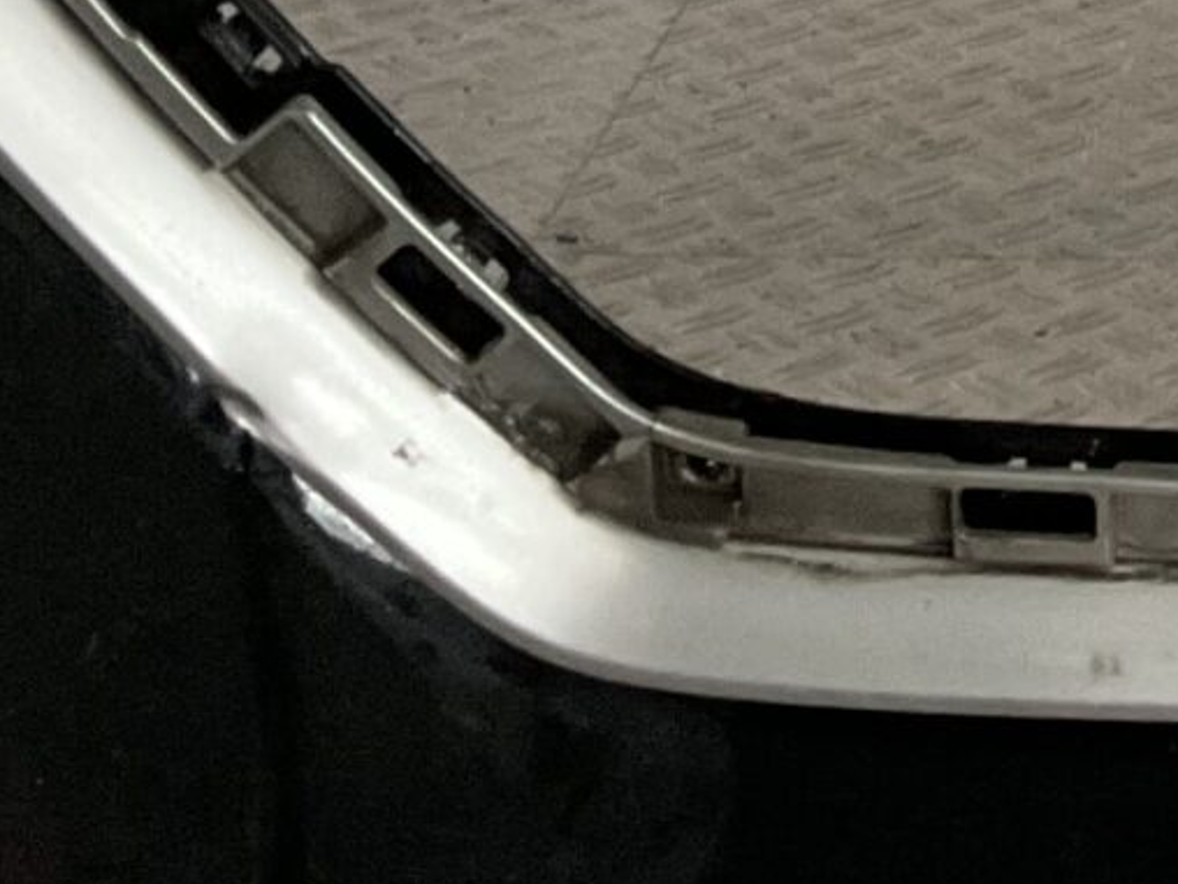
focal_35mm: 146
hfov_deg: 12.8
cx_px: 1799
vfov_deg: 9.7
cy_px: -587
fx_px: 4968
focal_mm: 3
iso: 200
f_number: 1.8
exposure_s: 1/60
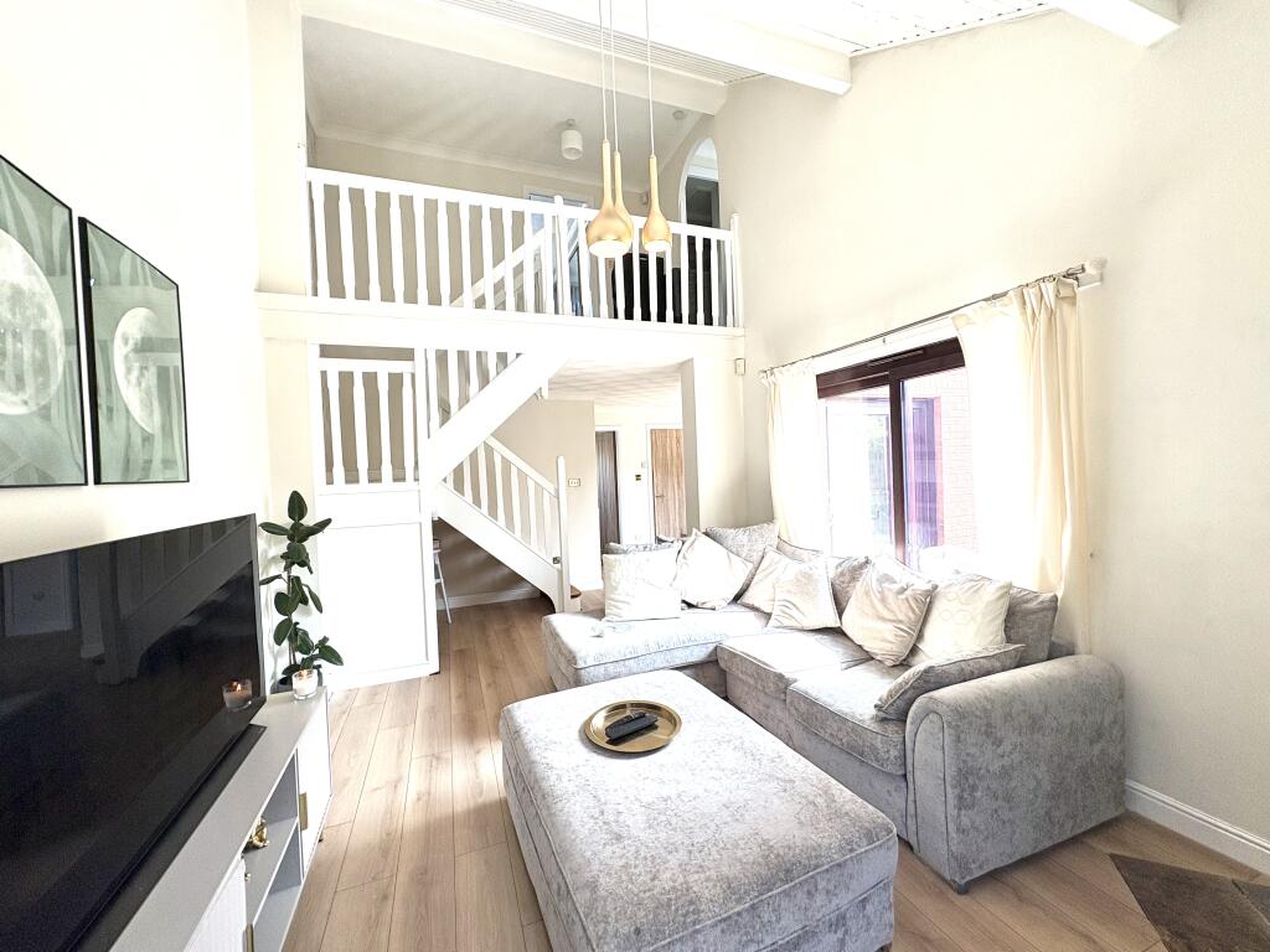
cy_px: 476
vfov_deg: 85.7
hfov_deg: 102.1
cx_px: 635
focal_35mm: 14
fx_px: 514
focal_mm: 2.22
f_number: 2.2
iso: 64
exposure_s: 1/201
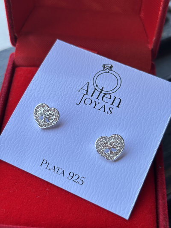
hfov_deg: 28.0
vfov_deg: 36.8
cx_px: 86
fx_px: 342
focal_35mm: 52
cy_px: 114
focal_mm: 5.96
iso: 32
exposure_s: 1/327
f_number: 1.6
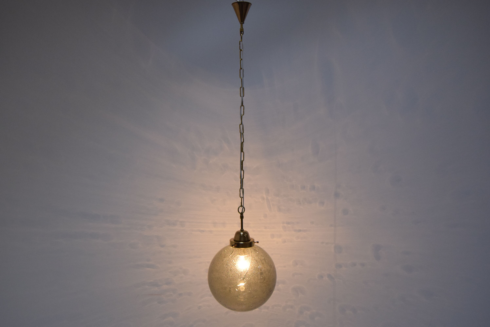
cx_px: 245
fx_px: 490
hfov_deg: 53.1
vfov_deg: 36.9
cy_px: 164
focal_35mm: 36
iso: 1600
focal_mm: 24
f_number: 5
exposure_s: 1/100
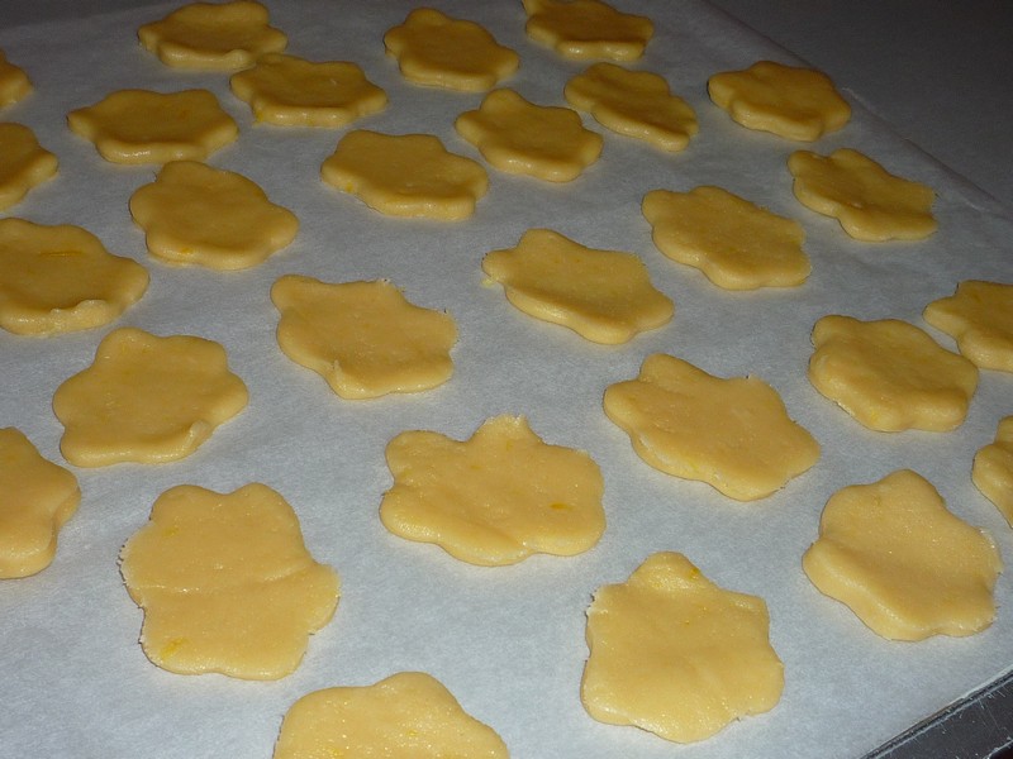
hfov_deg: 40.4
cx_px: 506
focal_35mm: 47
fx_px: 1375
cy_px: 380
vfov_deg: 30.9
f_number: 3.5
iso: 100
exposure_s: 1/30
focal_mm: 5.8
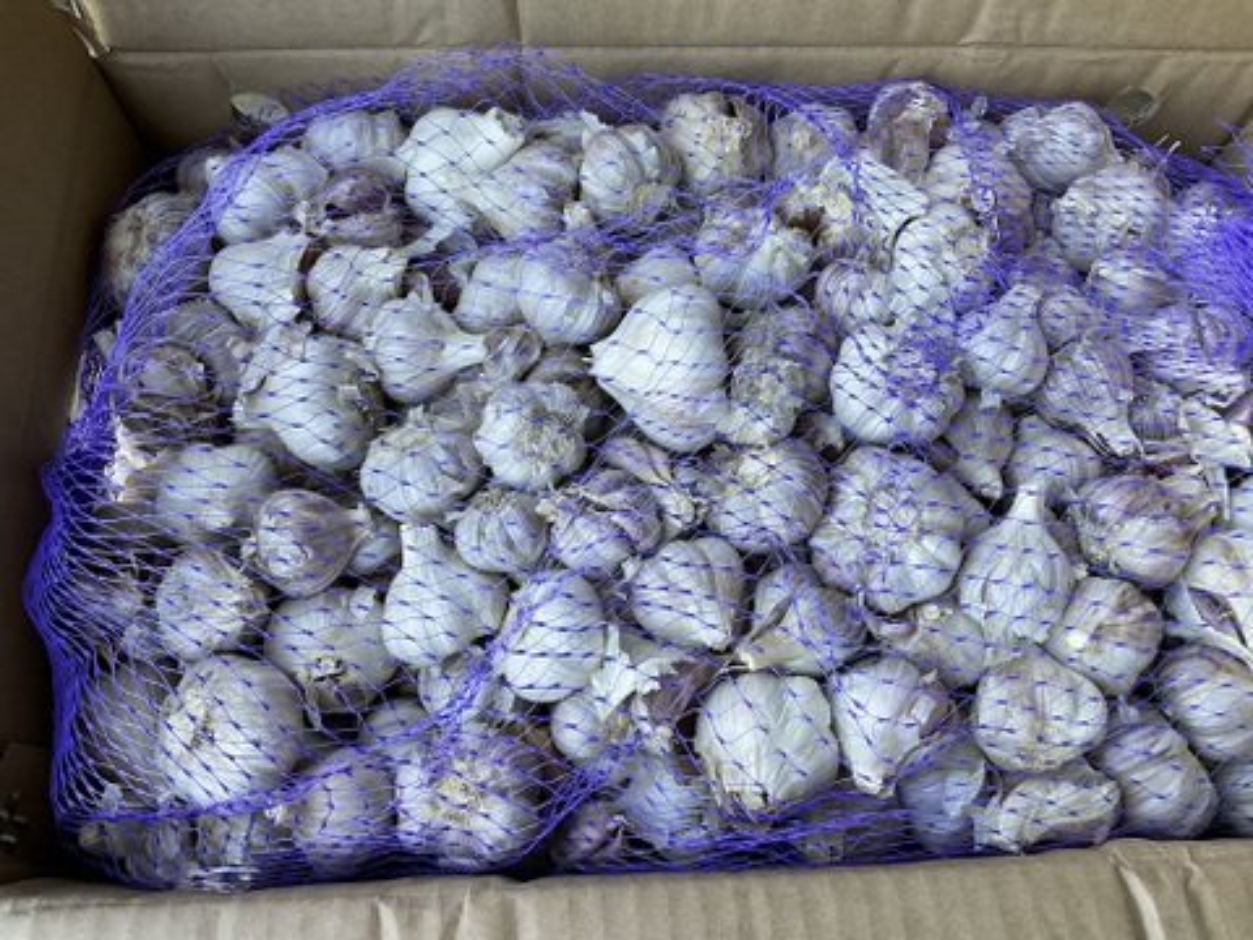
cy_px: 470
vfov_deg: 48.2
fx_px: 1050
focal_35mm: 29
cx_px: 626
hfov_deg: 61.7
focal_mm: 3
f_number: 1.8
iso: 40
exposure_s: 1/100
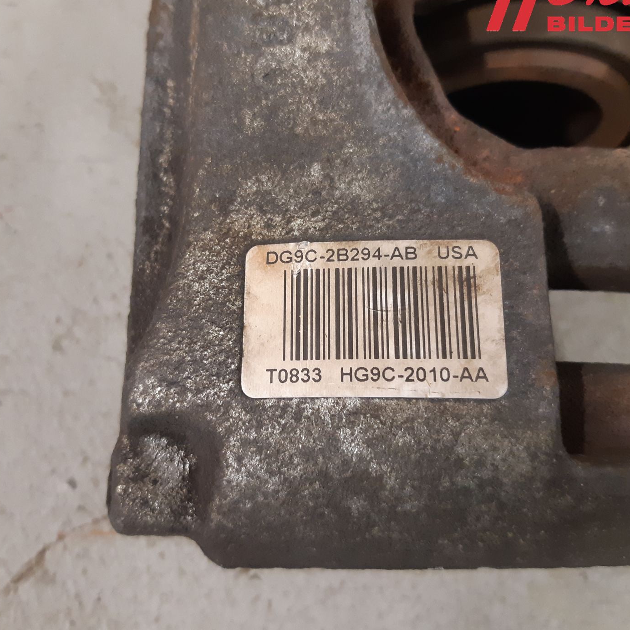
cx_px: 300
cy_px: 304
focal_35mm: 34
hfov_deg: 48.4
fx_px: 700
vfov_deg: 48.4
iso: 250
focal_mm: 3.93
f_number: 1.7
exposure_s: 1/33
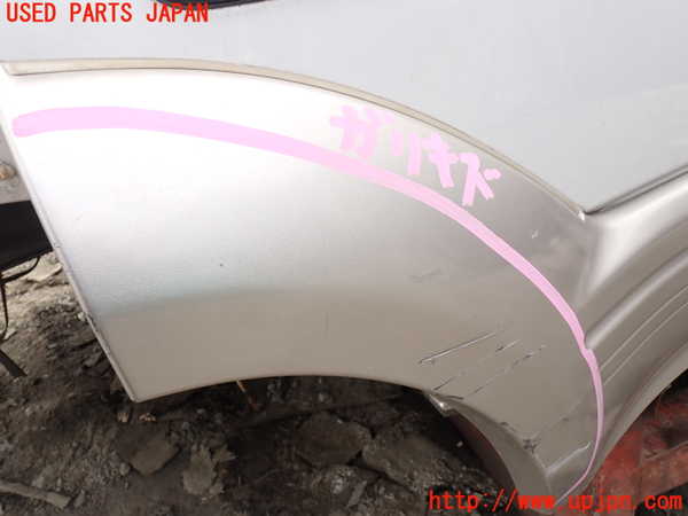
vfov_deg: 46.8
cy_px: 258
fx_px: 596
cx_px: 344
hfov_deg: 60.0
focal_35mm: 30
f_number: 3.2
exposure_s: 1/200
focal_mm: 5.4
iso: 100
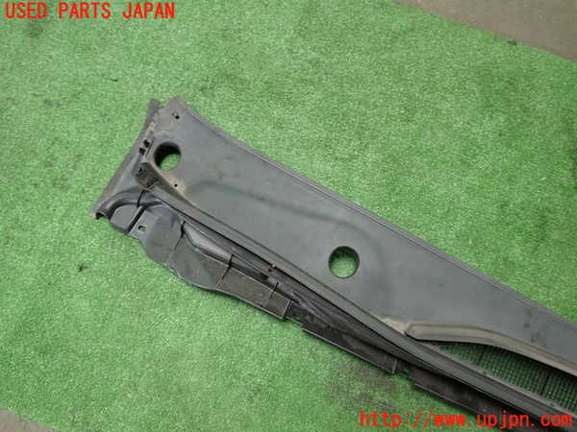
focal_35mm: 30
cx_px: 288
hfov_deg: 60.0
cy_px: 216
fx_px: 500
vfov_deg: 46.8
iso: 200
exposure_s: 1/40
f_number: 2.3
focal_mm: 5.4
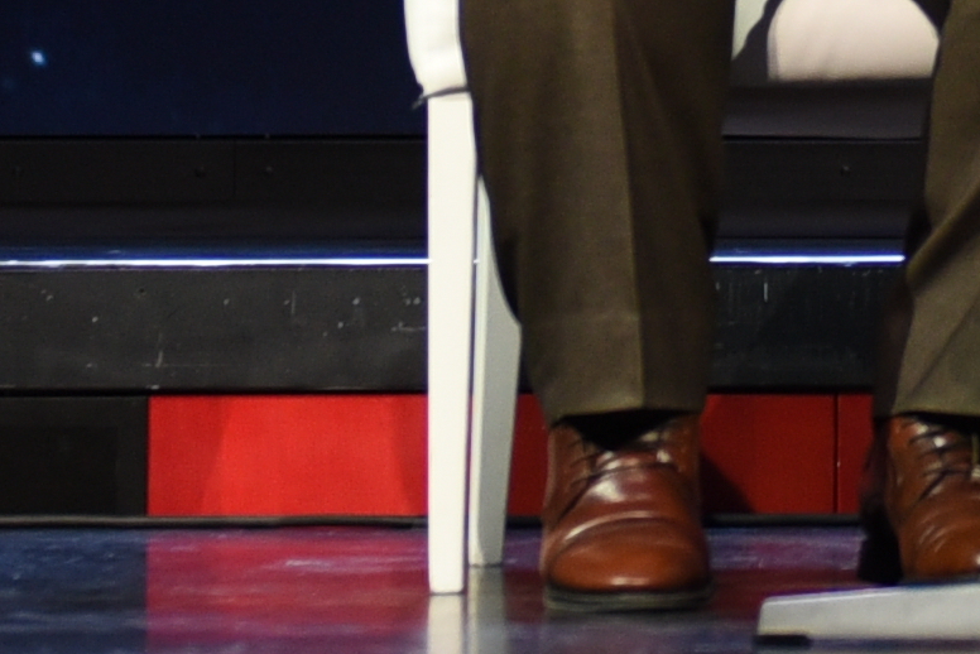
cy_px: -761
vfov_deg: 3.7
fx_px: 10130
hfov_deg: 5.5
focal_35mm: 372
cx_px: 1498
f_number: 2.8
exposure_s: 1/200
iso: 800
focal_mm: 48
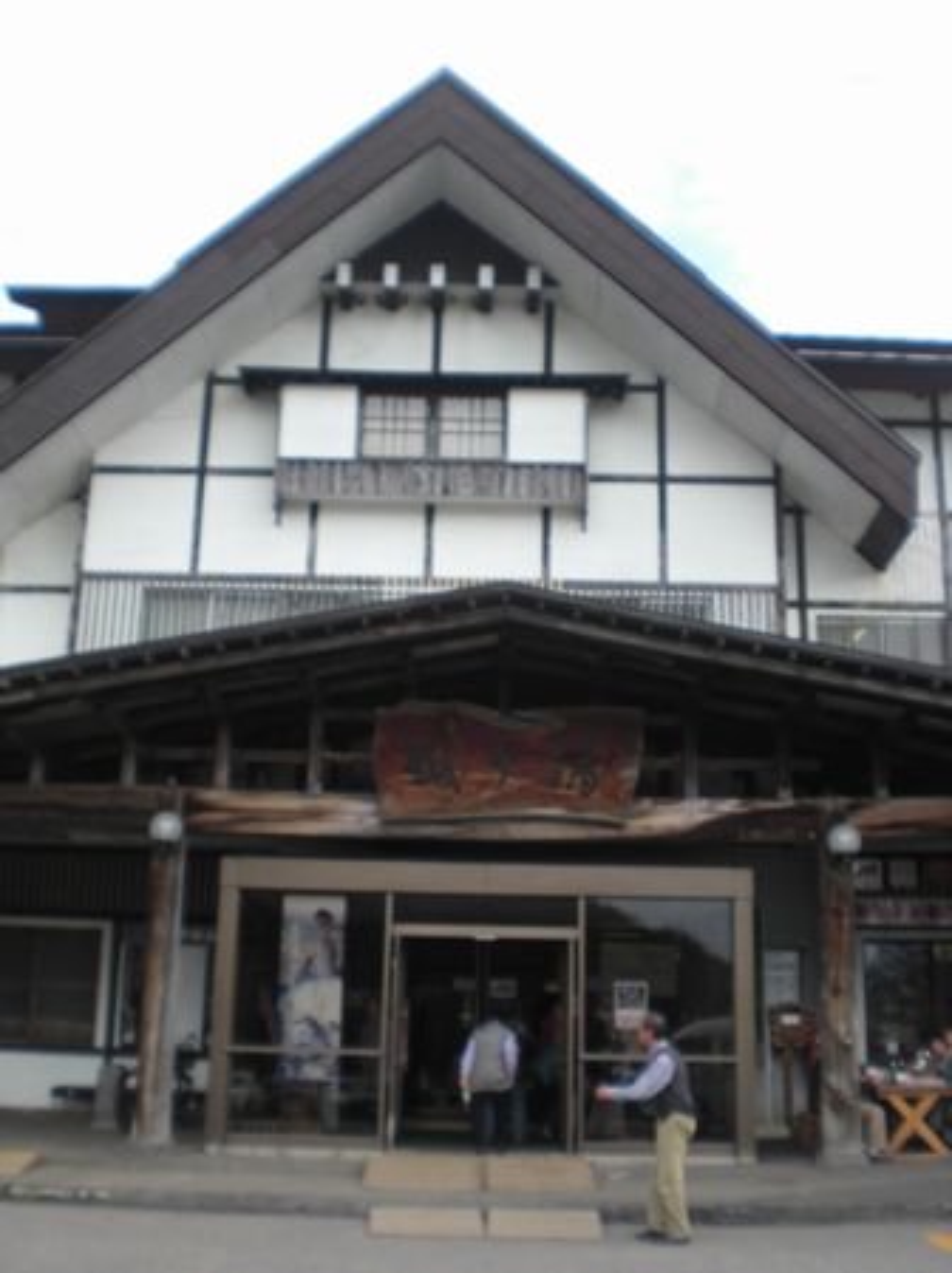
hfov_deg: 37.7
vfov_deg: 49.0
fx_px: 1395
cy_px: 636
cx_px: 476
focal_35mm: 38
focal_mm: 6.3
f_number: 3.1
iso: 64
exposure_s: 1/320
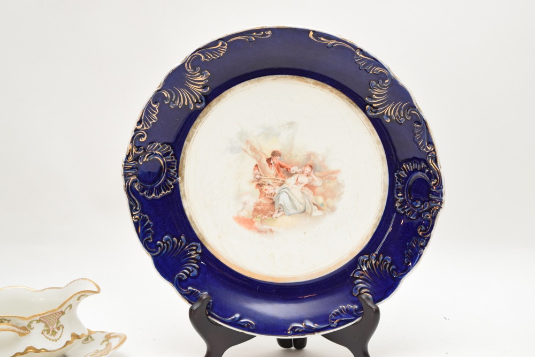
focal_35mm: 82
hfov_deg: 24.6
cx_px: 268
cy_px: 178
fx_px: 1226
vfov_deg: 16.6
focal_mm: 55
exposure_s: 1/80
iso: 800
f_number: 5.6
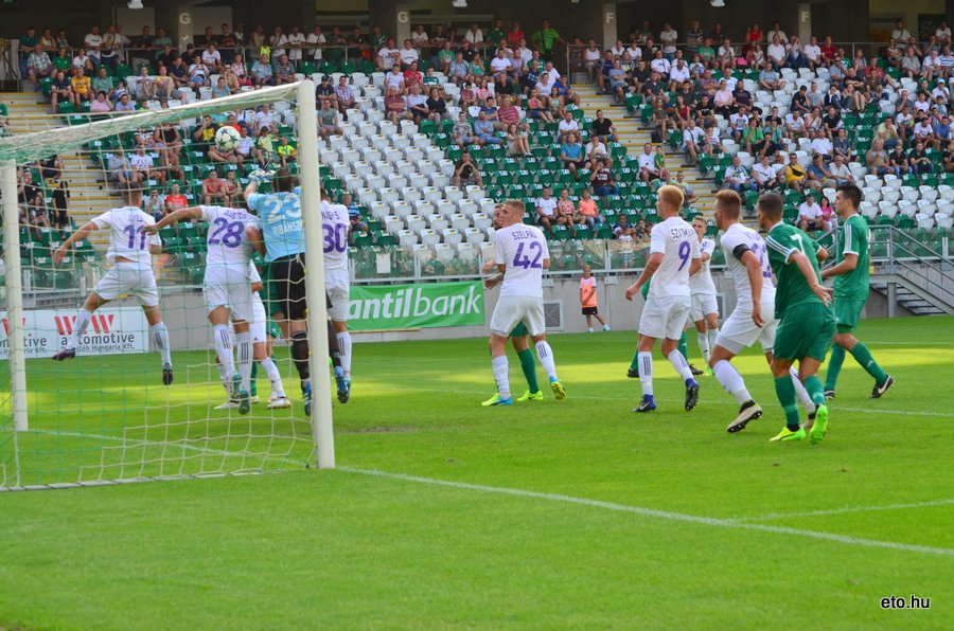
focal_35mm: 123
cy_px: 316
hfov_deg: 16.7
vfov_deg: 11.1
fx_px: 3253
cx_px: 477
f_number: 6.3
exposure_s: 1/640
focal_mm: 82
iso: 640
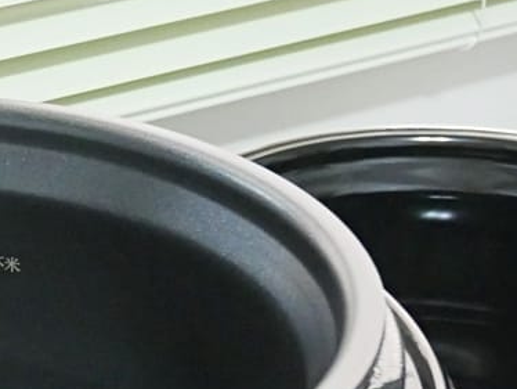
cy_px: 390
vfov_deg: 14.4
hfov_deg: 18.6
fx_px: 1509
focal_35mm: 101
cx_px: -63
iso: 3200
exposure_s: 1/50
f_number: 4.2
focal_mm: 18
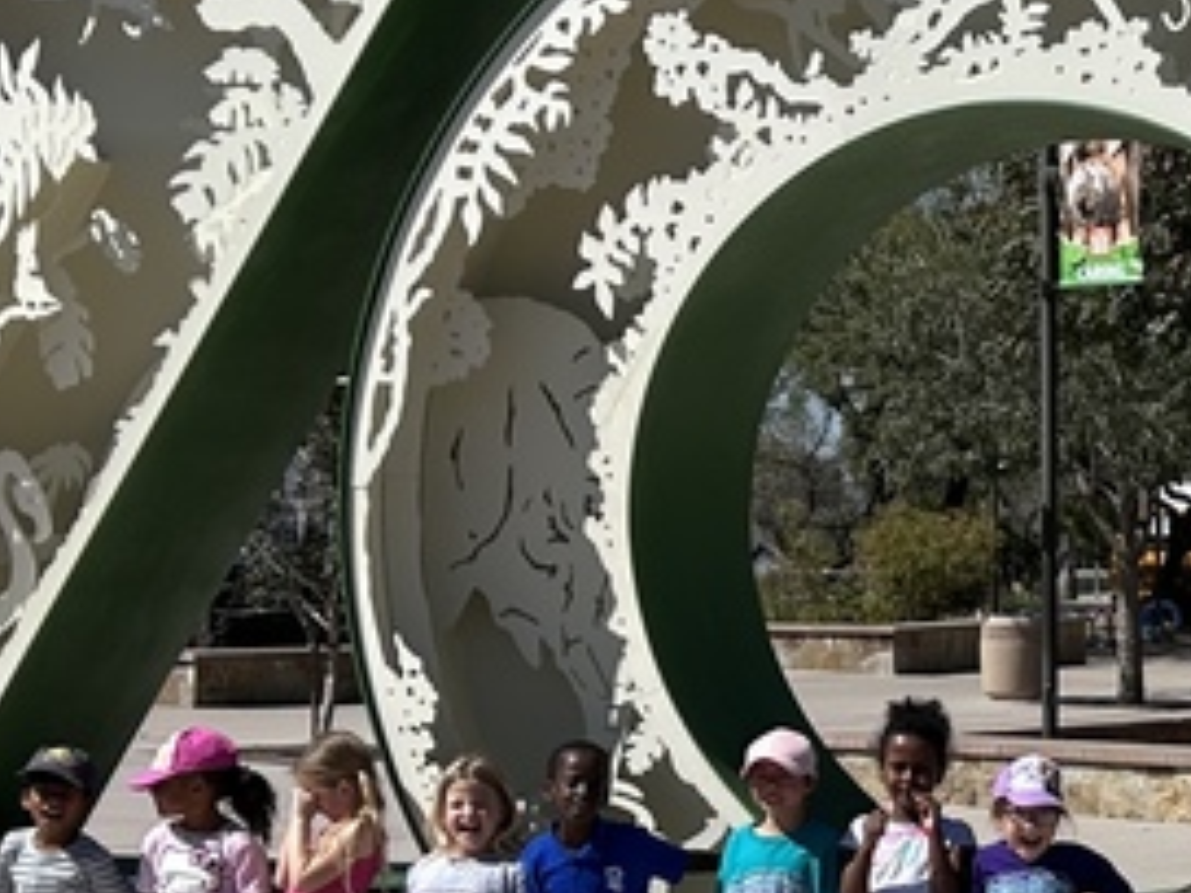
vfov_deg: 15.0
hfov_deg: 19.0
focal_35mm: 98
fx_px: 3372
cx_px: 1401
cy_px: 643
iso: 50
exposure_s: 1/6993
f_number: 1.5
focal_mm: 5.7
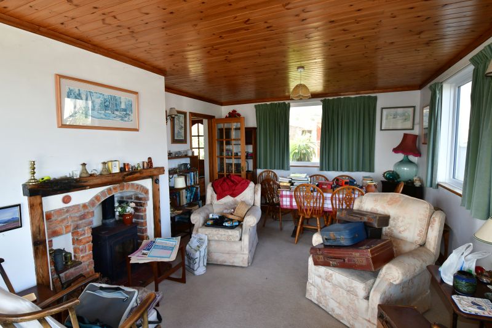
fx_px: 246
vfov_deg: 67.4
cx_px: 246
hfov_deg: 90.0
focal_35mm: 18
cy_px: 164
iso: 800
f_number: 6.3
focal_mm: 12
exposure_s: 1/80
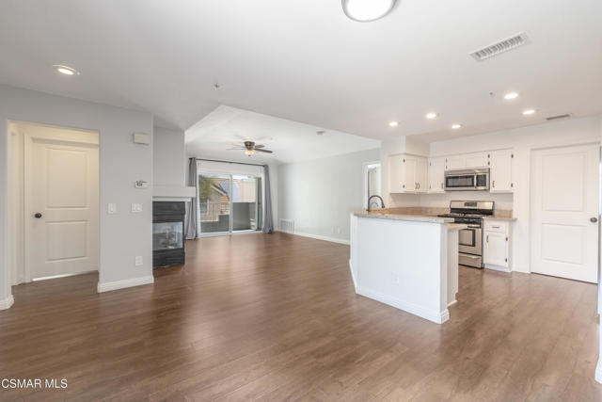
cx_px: 301
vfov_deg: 77.4
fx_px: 251
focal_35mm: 15
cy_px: 201
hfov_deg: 100.4
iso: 200
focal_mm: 15
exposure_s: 1/200
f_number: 8
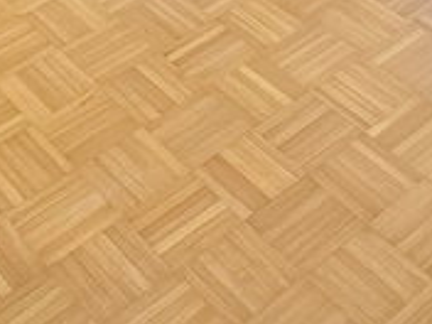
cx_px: 296
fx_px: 986
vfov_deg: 16.7
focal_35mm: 79
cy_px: -184
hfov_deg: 24.6
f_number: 2.2
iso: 80
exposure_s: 1/195
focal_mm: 2.2
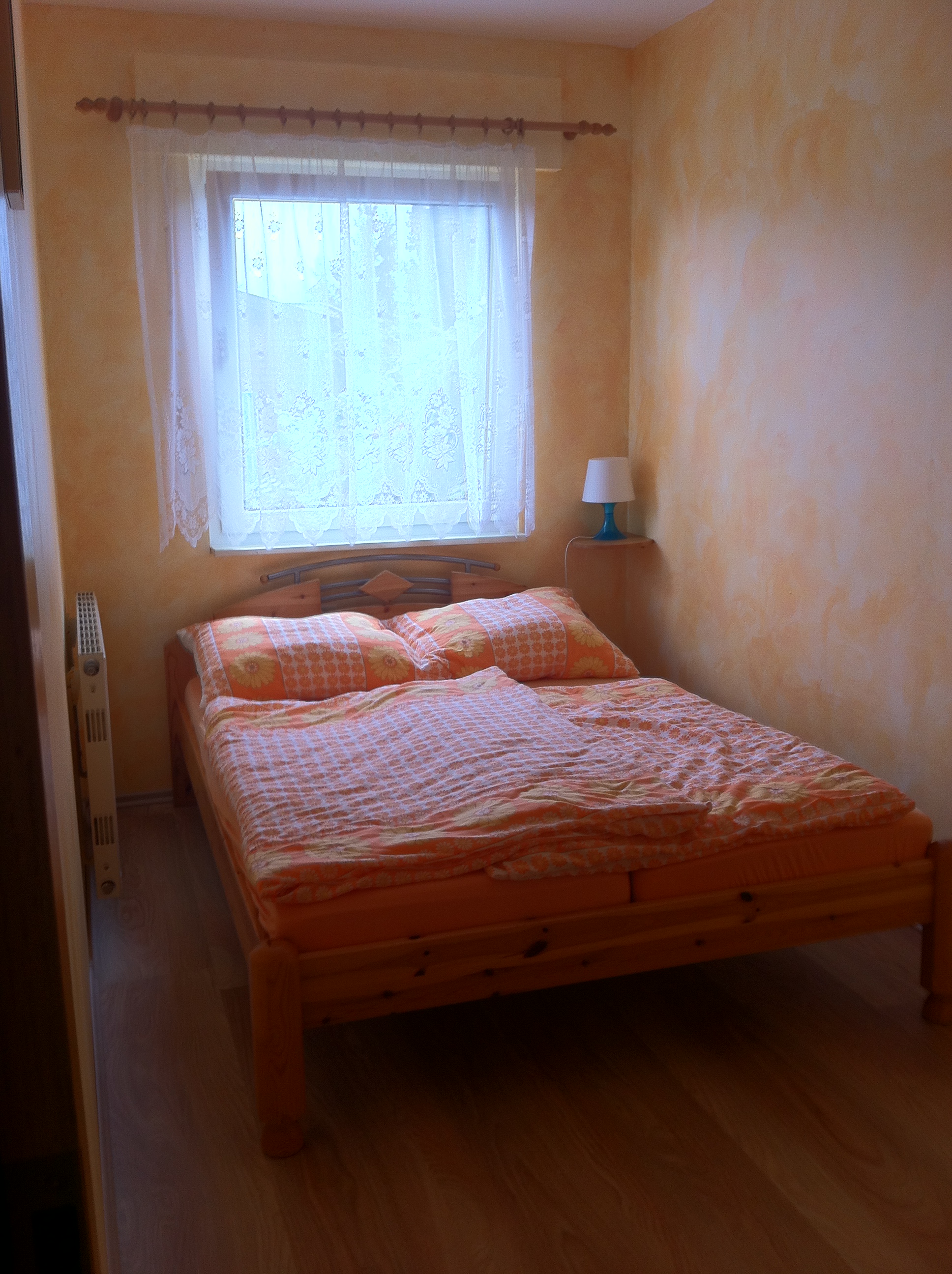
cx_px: 476
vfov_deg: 52.7
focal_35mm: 35
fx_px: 1287
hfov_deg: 40.6
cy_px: 637
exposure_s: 1/40
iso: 80
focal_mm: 3.85
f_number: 2.8
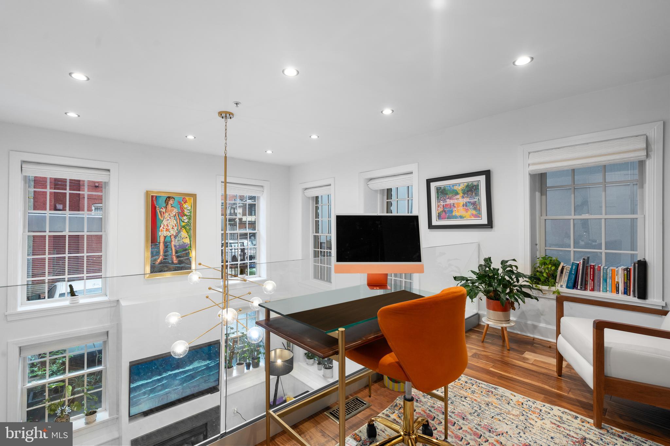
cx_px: 335
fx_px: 298
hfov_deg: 96.7
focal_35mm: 16
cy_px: 223
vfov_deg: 73.7
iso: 500
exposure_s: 1/2.5
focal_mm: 16
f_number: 8
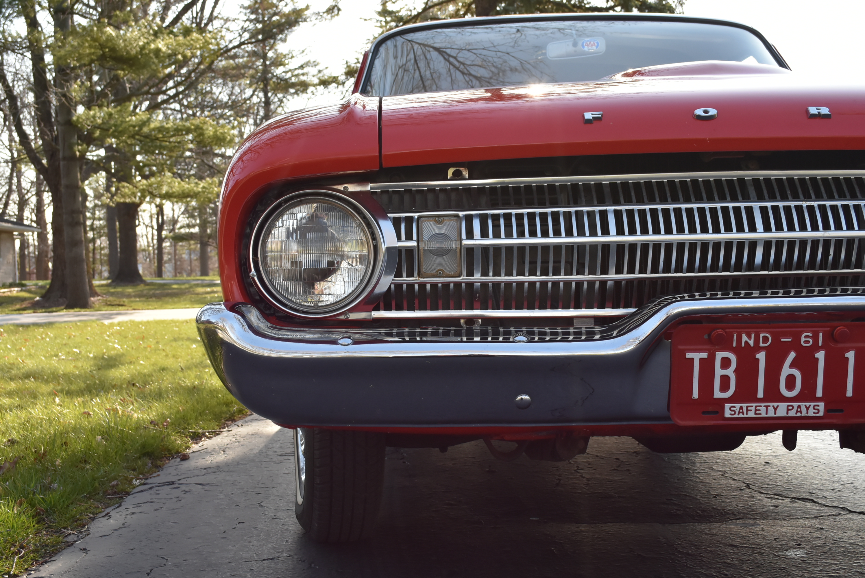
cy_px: 289
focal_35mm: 42
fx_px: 1010
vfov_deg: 31.9
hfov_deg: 46.4
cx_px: 432
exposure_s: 1/500
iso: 800
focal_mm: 28
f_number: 8
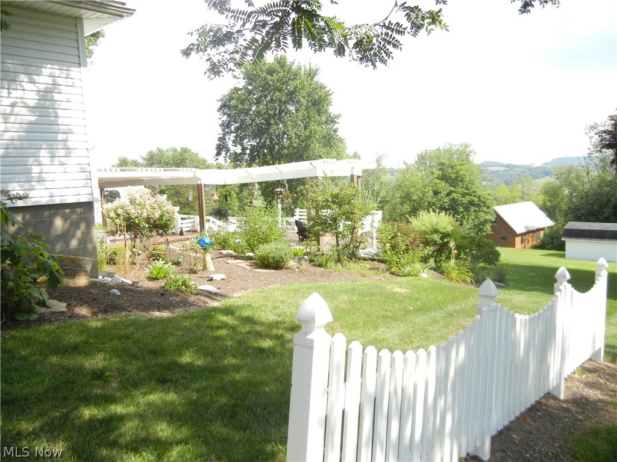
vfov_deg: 46.8
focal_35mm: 30
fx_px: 535
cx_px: 308
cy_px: 231
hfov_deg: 60.0
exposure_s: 1/441
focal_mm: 5.4
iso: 160
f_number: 3.5
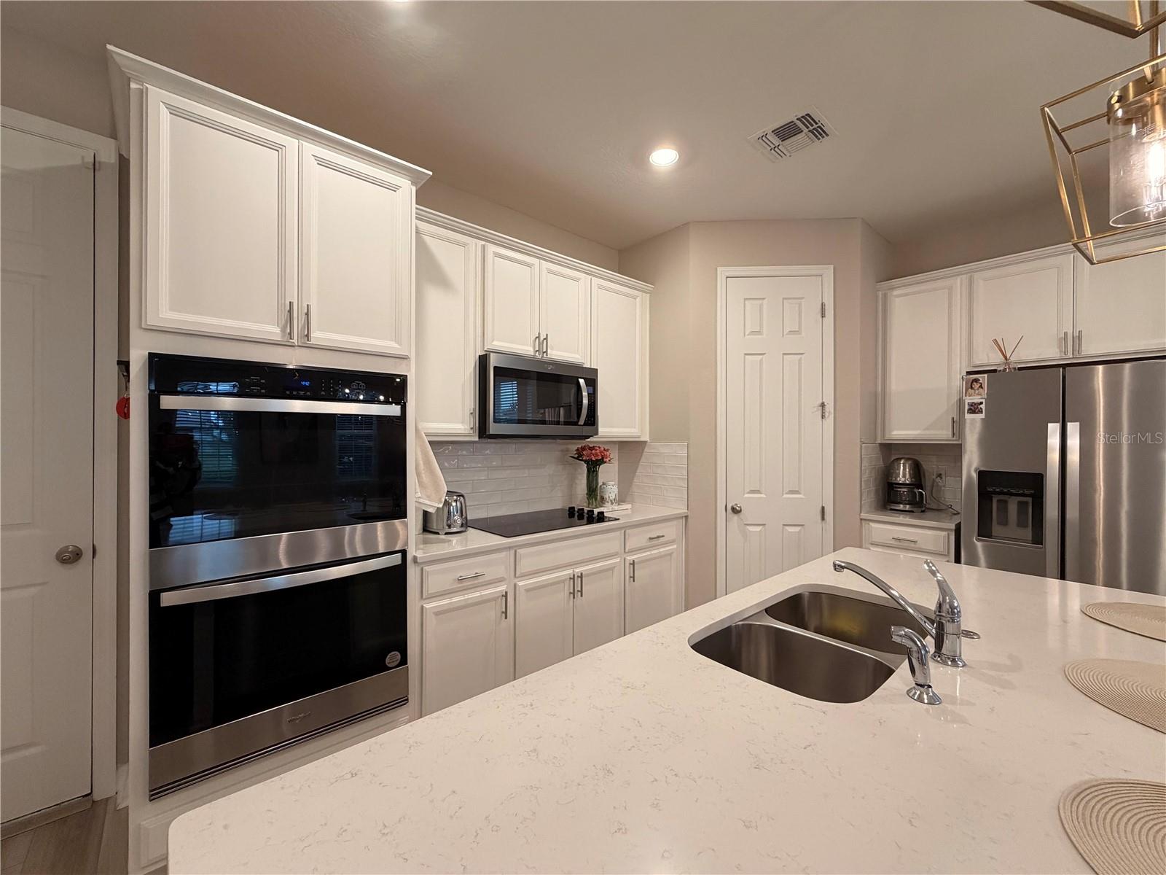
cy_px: 438
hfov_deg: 102.1
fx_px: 472
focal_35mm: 14
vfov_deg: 85.7
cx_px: 583
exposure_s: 1/120
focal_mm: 2.22
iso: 320
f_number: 2.2
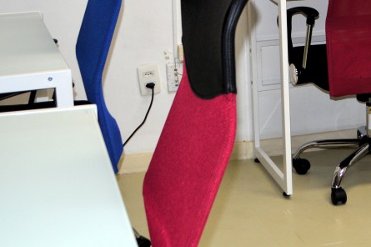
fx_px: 999
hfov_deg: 20.4
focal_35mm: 97
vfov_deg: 14.0
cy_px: 49
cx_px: 371
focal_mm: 24
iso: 400
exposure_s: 1/60
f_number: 4
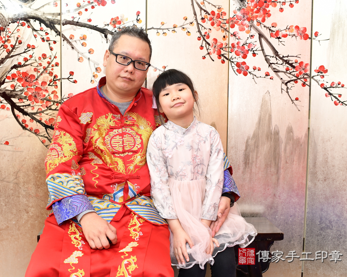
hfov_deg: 45.7
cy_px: 139
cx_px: 152
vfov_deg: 37.3
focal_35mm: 40
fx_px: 411
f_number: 4.5
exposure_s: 1/200
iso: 1000
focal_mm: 35
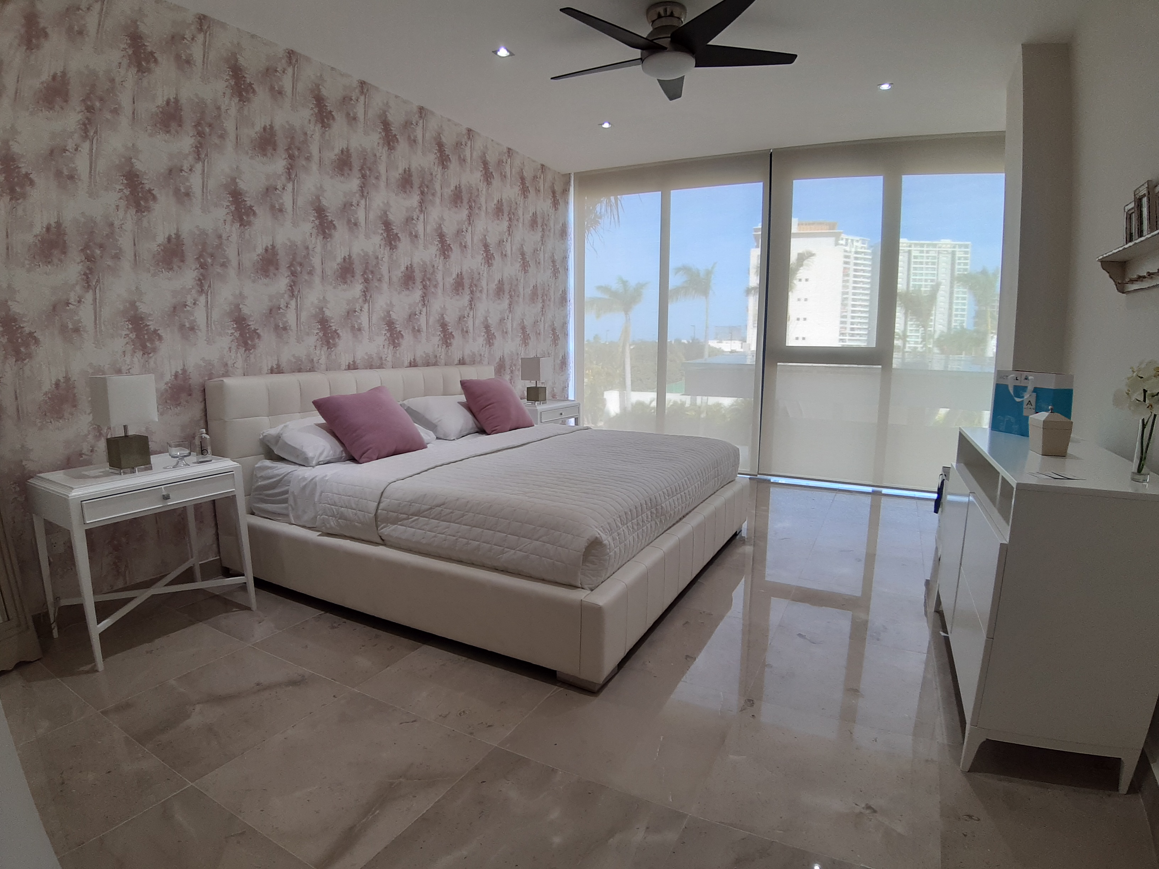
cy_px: 434
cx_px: 580
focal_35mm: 18
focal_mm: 1.87
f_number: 2.4
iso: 50
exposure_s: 1/50
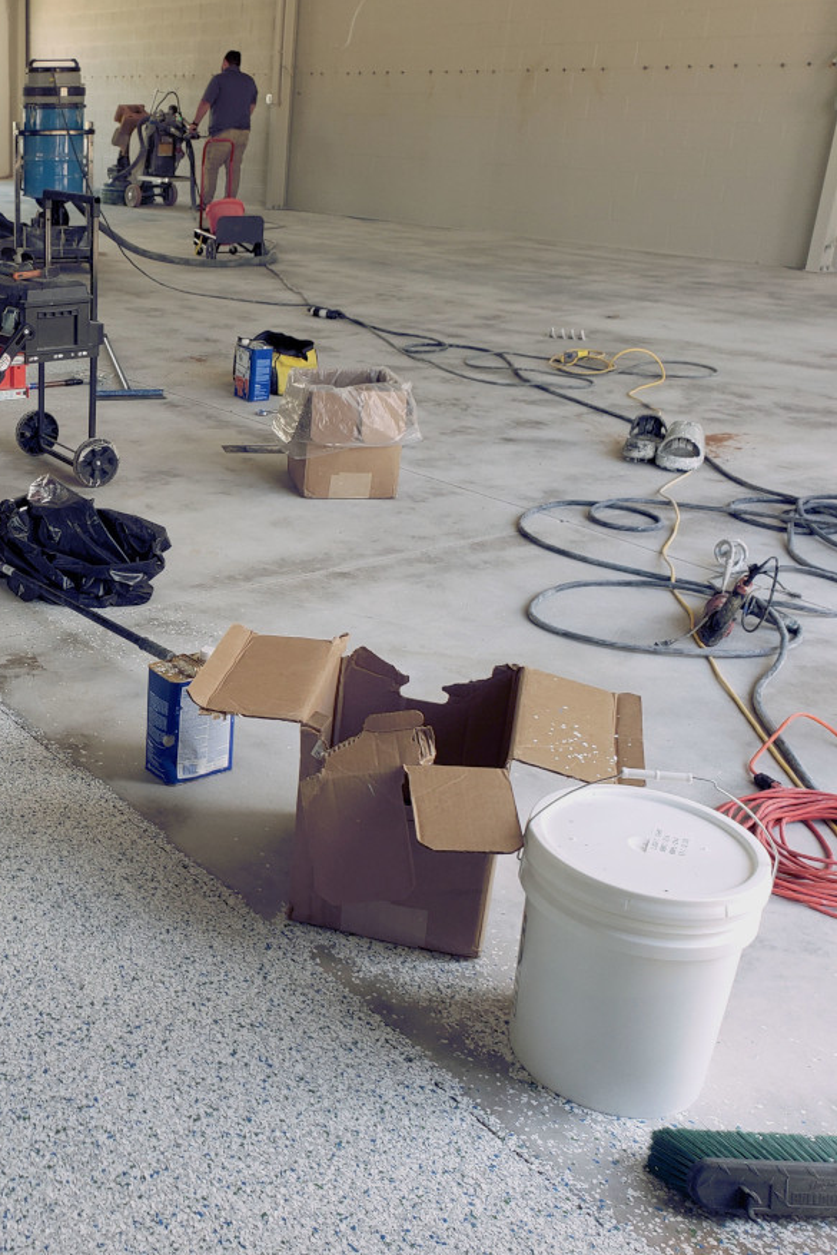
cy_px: 617
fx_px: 1290
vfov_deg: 51.9
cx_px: 24
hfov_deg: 33.3
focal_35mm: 37
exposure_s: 1/100
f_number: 2.4
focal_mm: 4.3
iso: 80
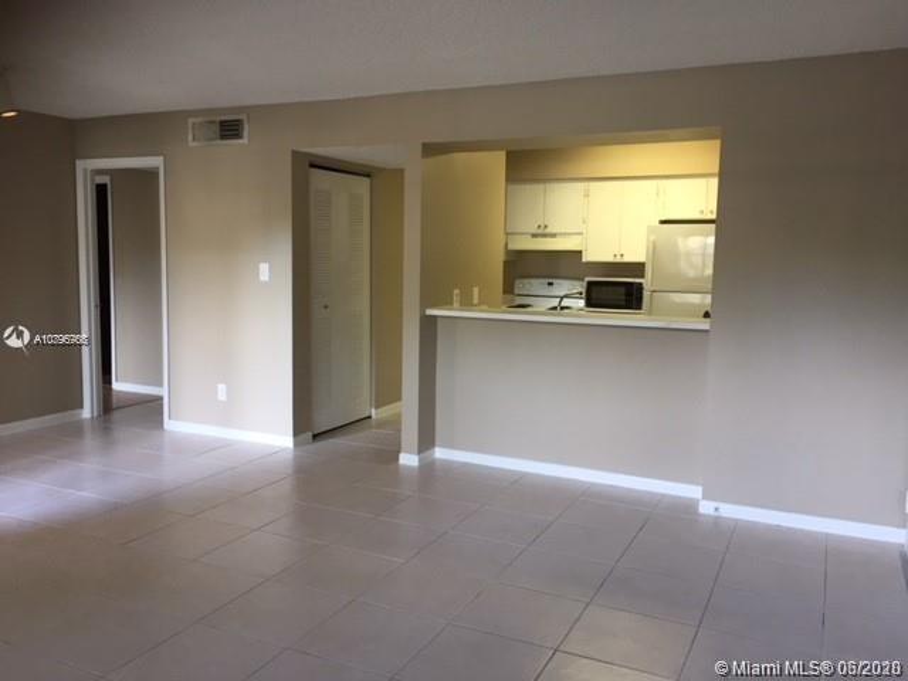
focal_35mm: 29
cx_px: 454
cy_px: 340
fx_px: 761
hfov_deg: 61.7
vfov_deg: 48.2
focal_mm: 4.15
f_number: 2.2
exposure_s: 1/30
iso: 80
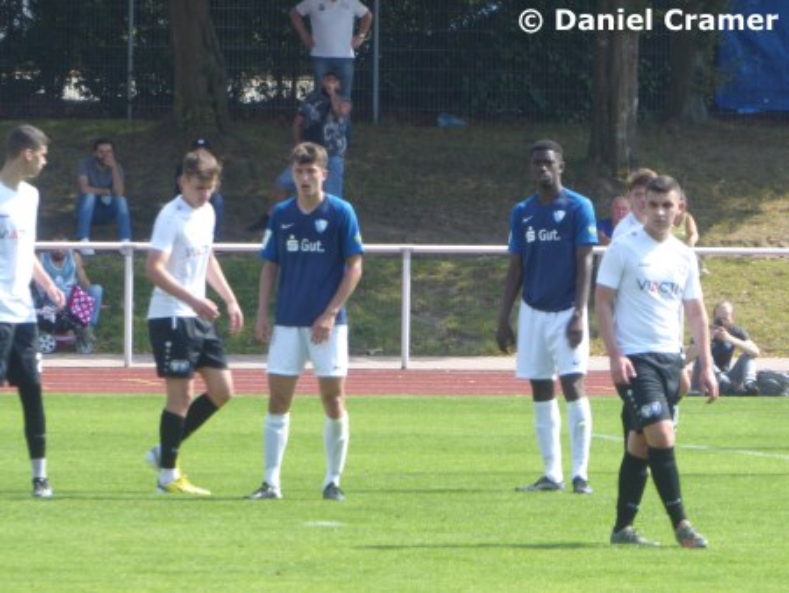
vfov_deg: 3.0
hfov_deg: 4.0
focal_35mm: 500
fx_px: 11403
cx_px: 394
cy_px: 296
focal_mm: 89.6
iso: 100
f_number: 6
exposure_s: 1/100
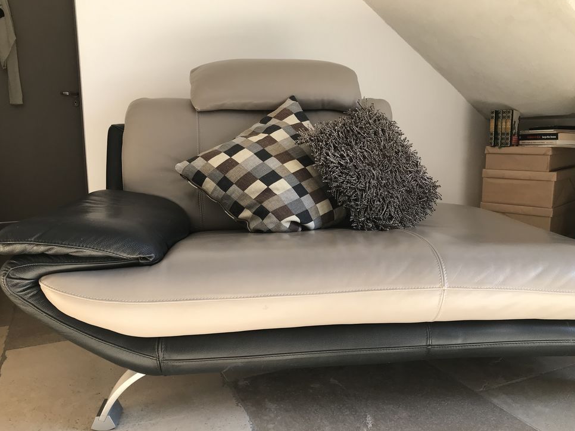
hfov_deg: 61.7
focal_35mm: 29
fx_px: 482
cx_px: 288
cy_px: 209
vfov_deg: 48.2
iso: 25
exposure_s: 1/50
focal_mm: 3.99
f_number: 1.8
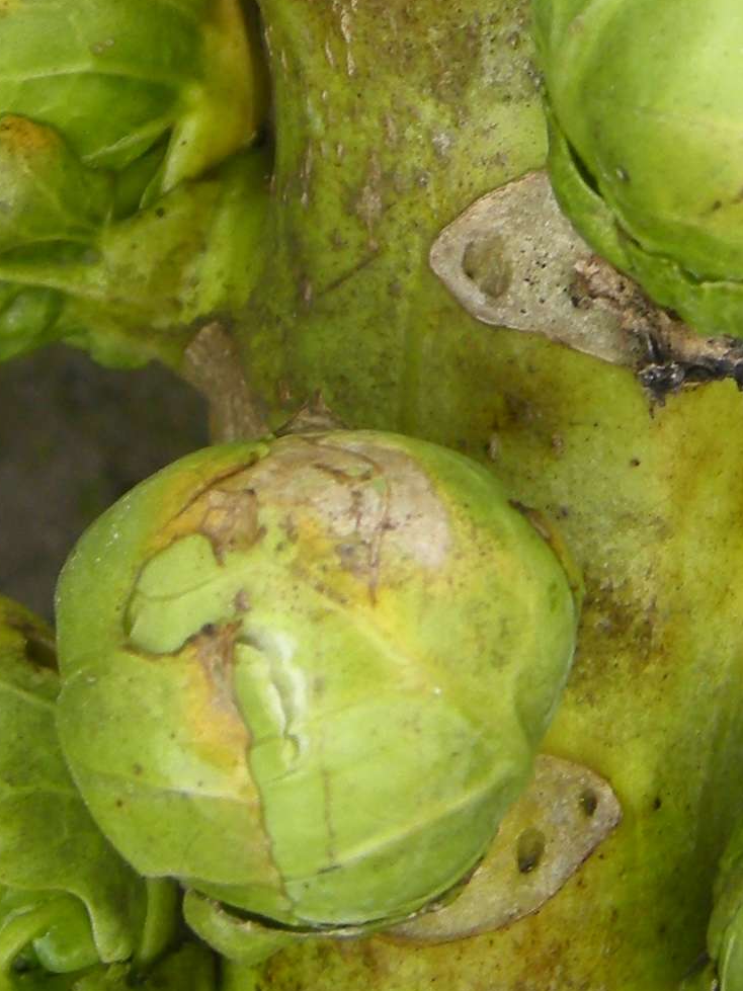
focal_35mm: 143
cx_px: 612
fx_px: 4093
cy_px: -104
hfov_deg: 10.3
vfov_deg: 13.5
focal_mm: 7.5
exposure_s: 1/55.3
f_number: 3
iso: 64
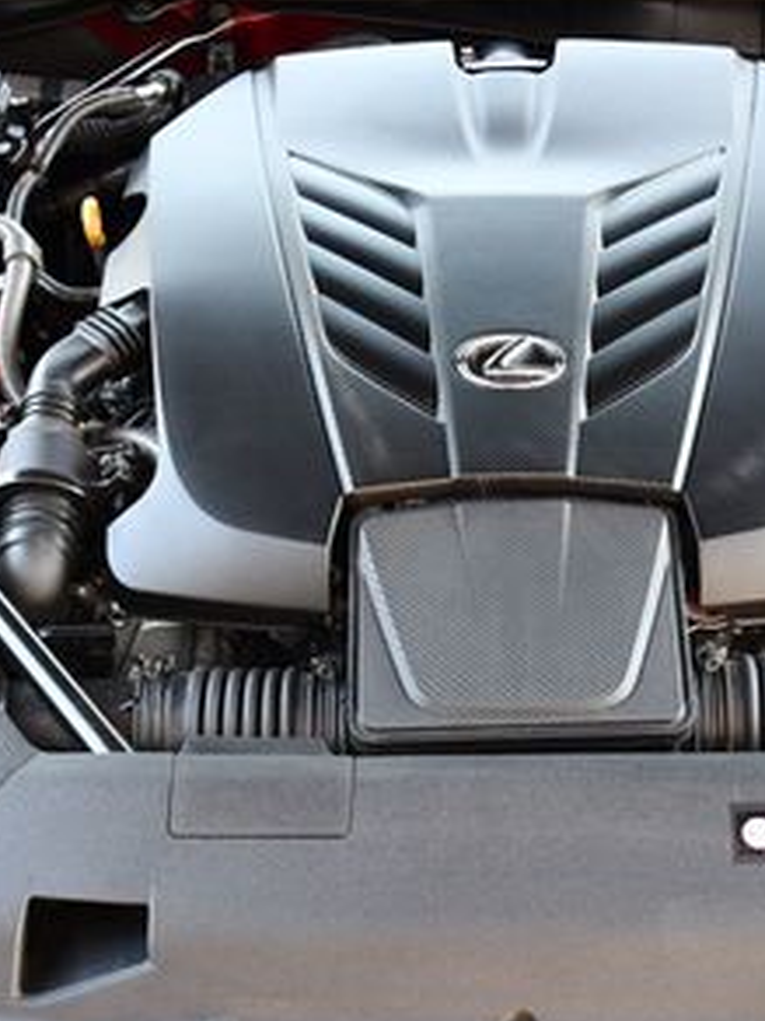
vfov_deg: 25.5
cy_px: 720
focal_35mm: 76
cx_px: 531
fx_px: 2239
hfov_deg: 19.3
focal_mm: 18
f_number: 3.5
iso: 800
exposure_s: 1/125
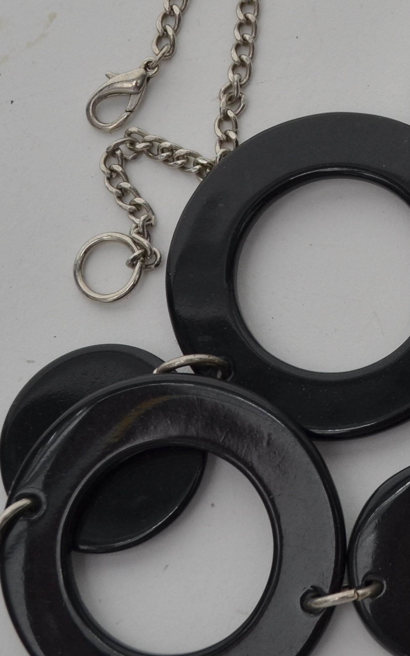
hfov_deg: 10.0
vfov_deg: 16.6
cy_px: 117
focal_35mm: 125
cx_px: 678
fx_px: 2236
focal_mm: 26
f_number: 6.7
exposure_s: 1/180
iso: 250
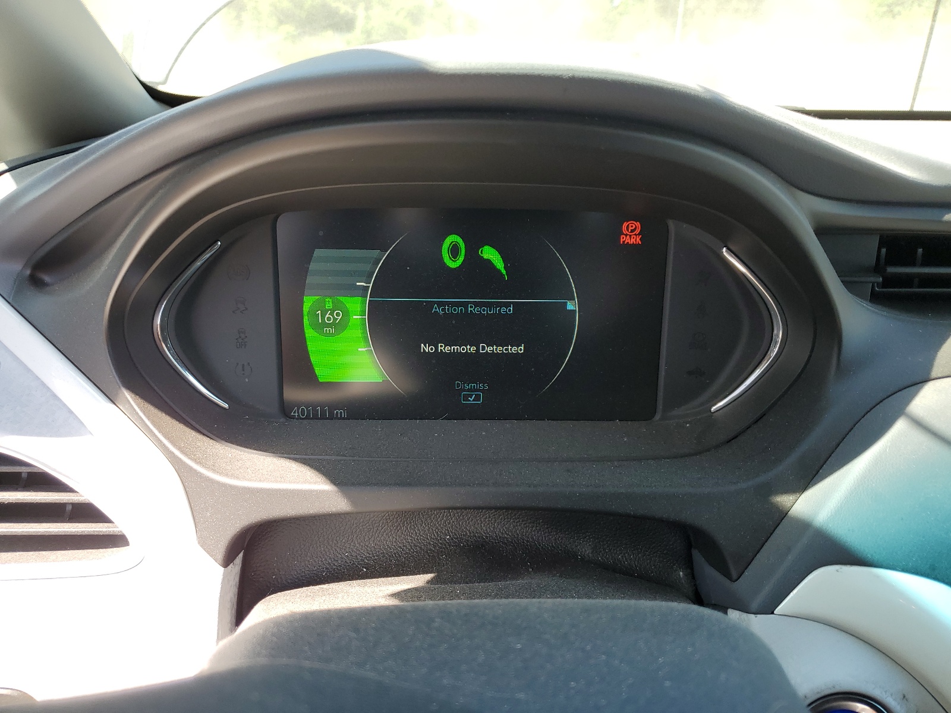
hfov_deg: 67.3
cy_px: 356
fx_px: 714
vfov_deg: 53.1
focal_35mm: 26
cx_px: 476
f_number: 1.5
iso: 50
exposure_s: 1/270
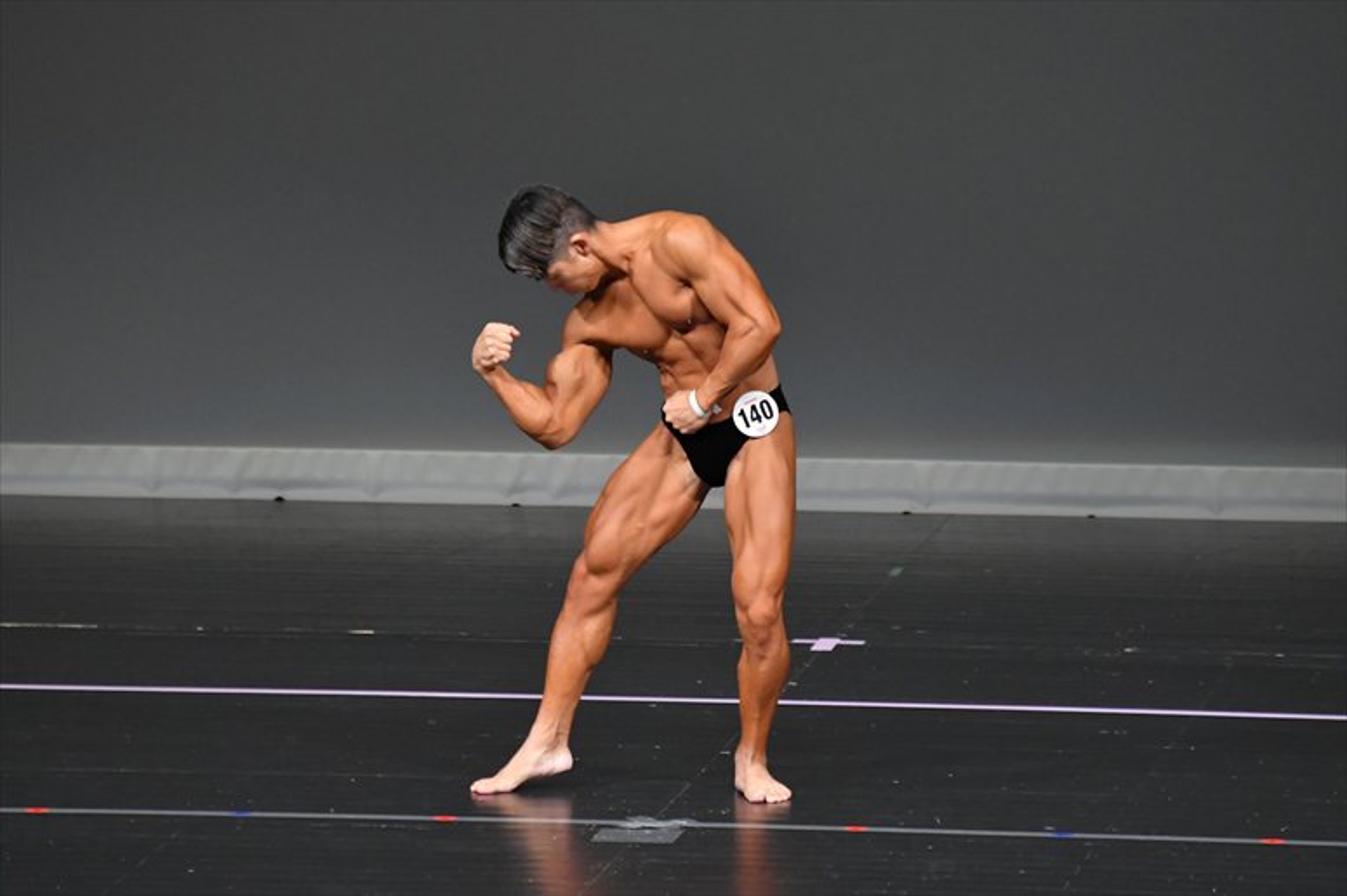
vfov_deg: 3.7
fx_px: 14025
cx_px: 674
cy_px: 448
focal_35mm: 375
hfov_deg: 5.5
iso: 4000
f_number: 5.6
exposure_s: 1/400
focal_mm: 250
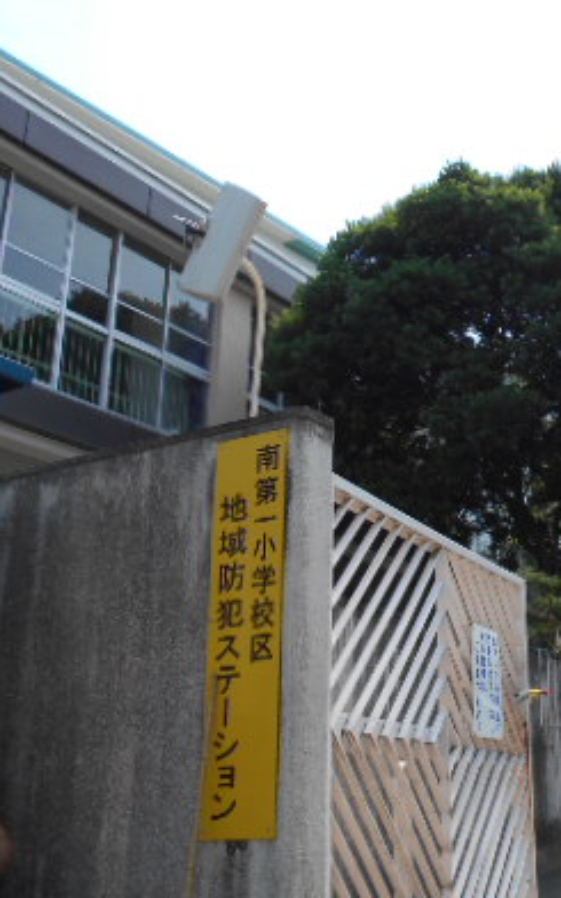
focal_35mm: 45
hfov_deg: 27.5
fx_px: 1101
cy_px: 458
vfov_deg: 44.4
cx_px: 511
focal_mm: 4.6
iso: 80
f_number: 3.2
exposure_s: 1/800
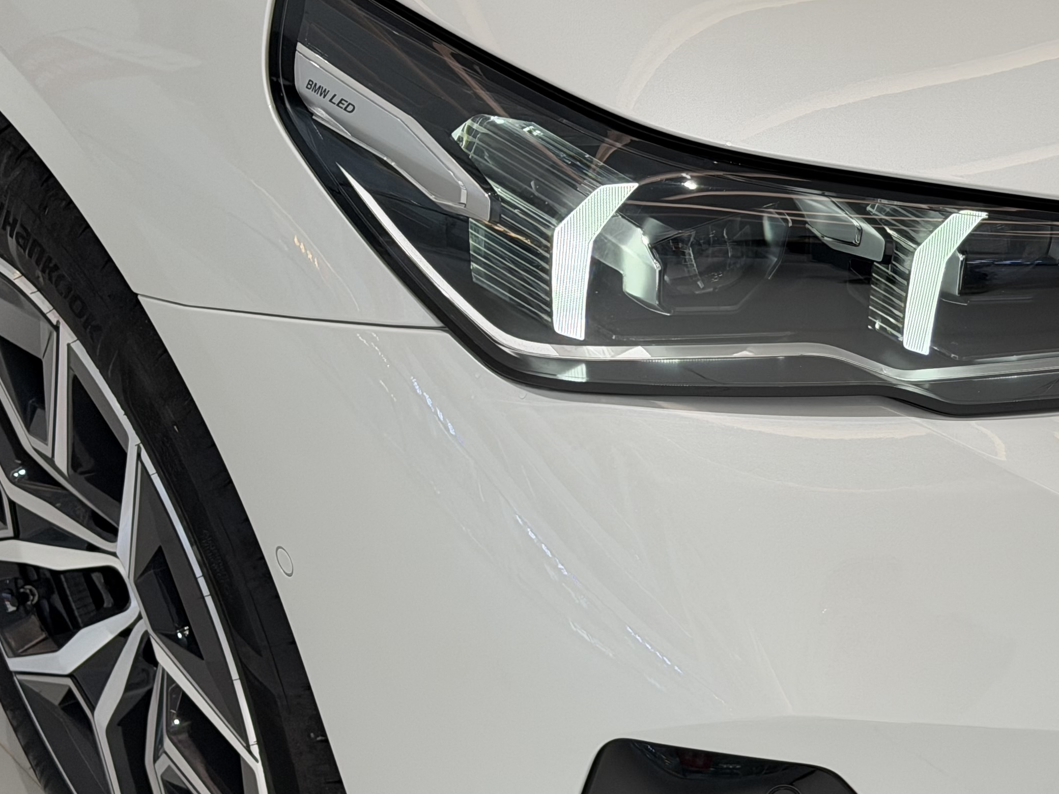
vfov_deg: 15.9
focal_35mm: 93
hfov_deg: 20.7
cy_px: 503
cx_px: 908
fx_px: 2845
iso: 80
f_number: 1.78
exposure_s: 1/100
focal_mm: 6.76
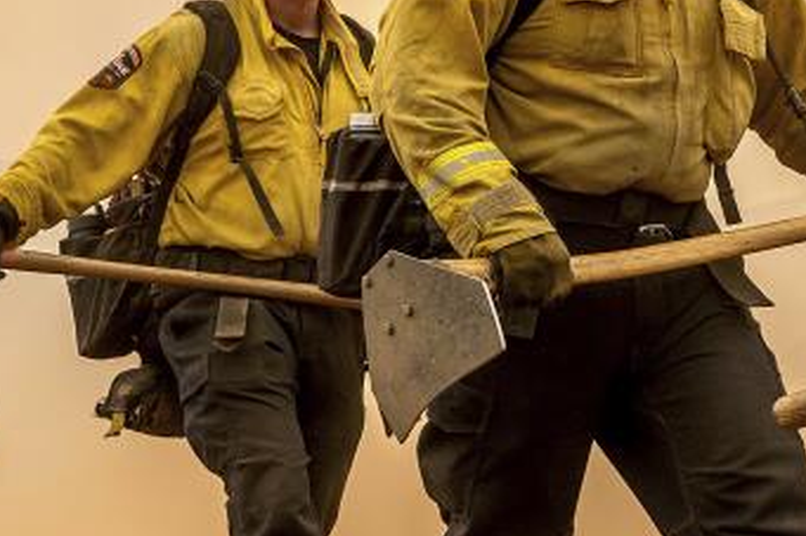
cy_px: 24
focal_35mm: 132
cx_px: 581
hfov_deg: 15.5
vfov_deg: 10.3
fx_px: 2954
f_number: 4.8
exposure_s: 1/1000
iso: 400
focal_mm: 30
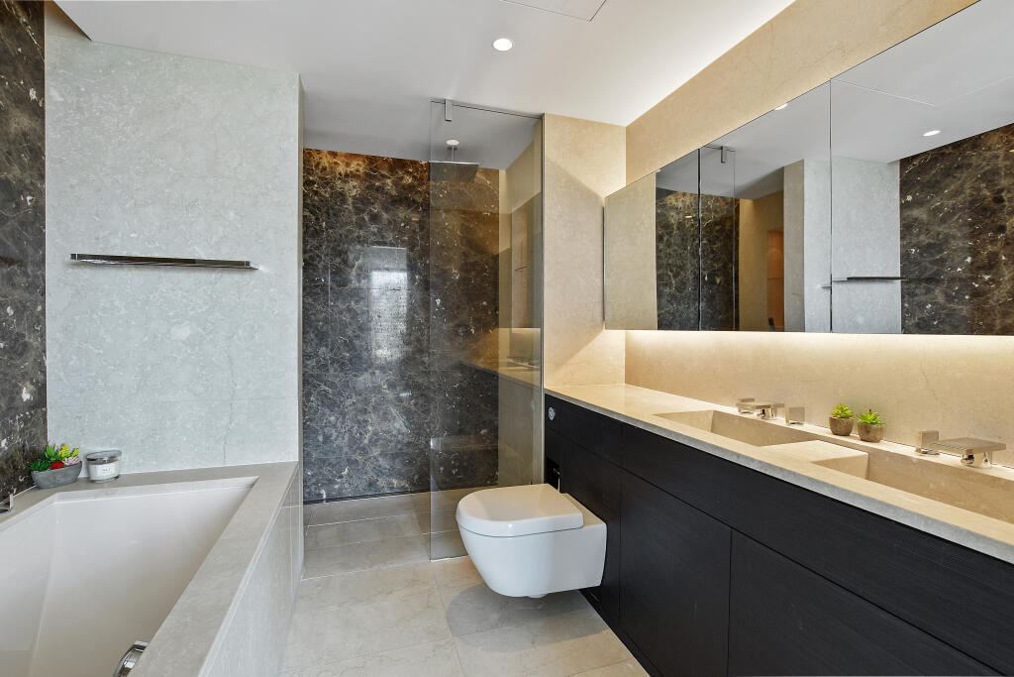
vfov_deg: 77.3
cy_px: 338
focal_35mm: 15
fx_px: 423
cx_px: 507
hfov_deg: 100.4
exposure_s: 1/6
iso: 200
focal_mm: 10
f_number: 5.6
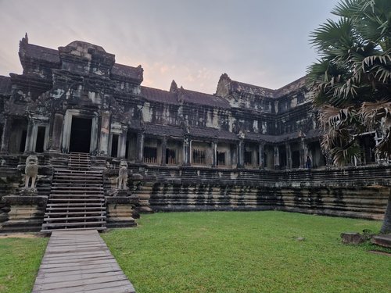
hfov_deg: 73.9
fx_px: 260
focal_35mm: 23
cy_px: 146
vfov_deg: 58.9
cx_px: 196
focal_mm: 5.4
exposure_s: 1/180
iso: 125
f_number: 1.8
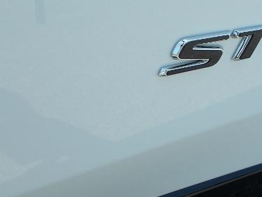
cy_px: 44
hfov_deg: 41.0
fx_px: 333
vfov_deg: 32.2
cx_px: 211
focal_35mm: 44
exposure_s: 1/320
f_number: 3.2
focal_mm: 4.6
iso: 80
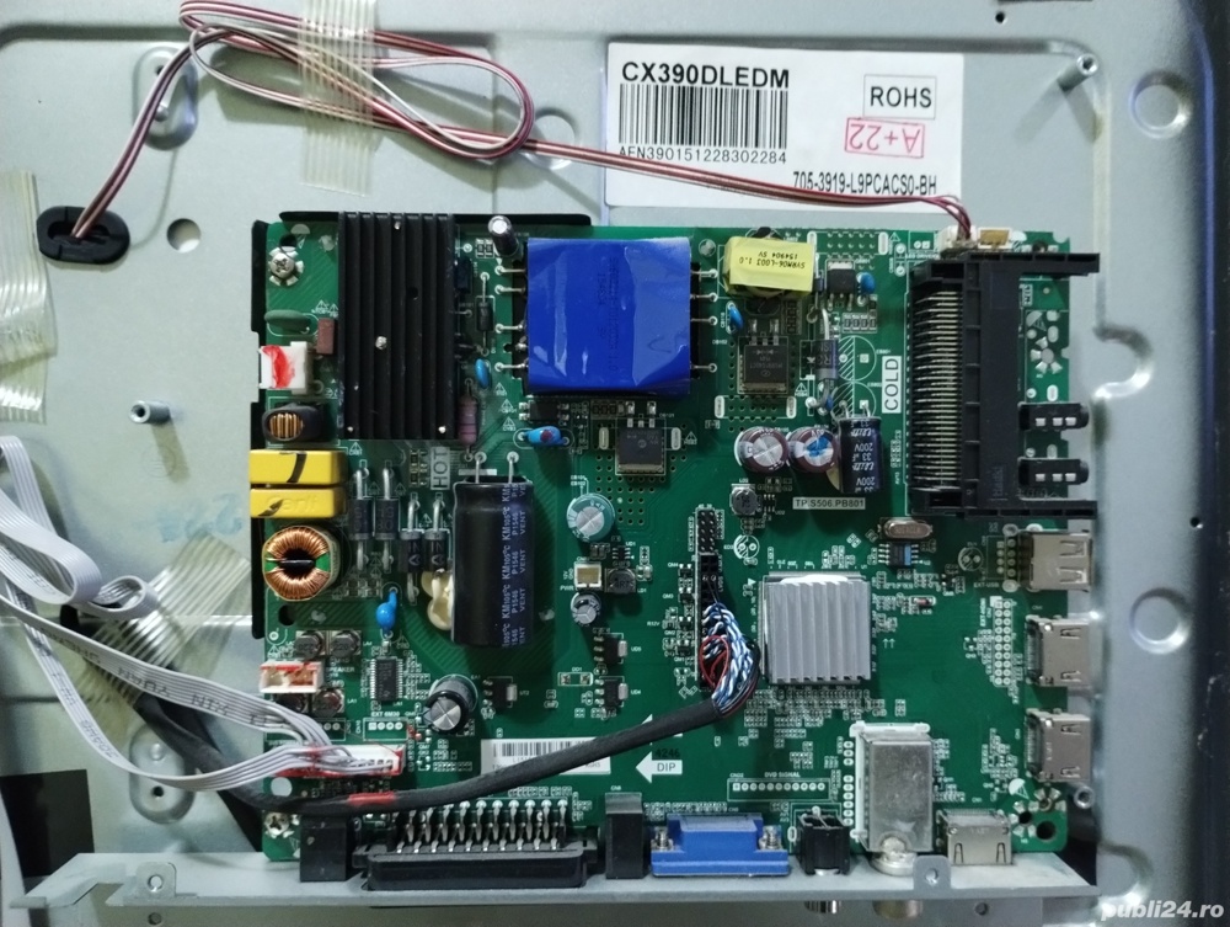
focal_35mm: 28
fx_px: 996
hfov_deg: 63.4
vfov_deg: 49.9
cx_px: 615
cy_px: 464
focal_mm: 4.27
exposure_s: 1/20
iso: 3247
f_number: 1.8
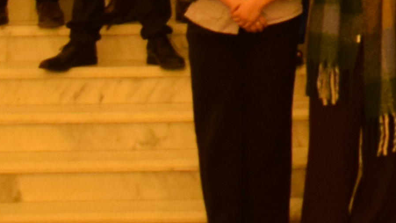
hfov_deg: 9.4
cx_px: 889
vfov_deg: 5.6
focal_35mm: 209
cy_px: -332
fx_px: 2194
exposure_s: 1/60
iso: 1250
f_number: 3.5
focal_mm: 20
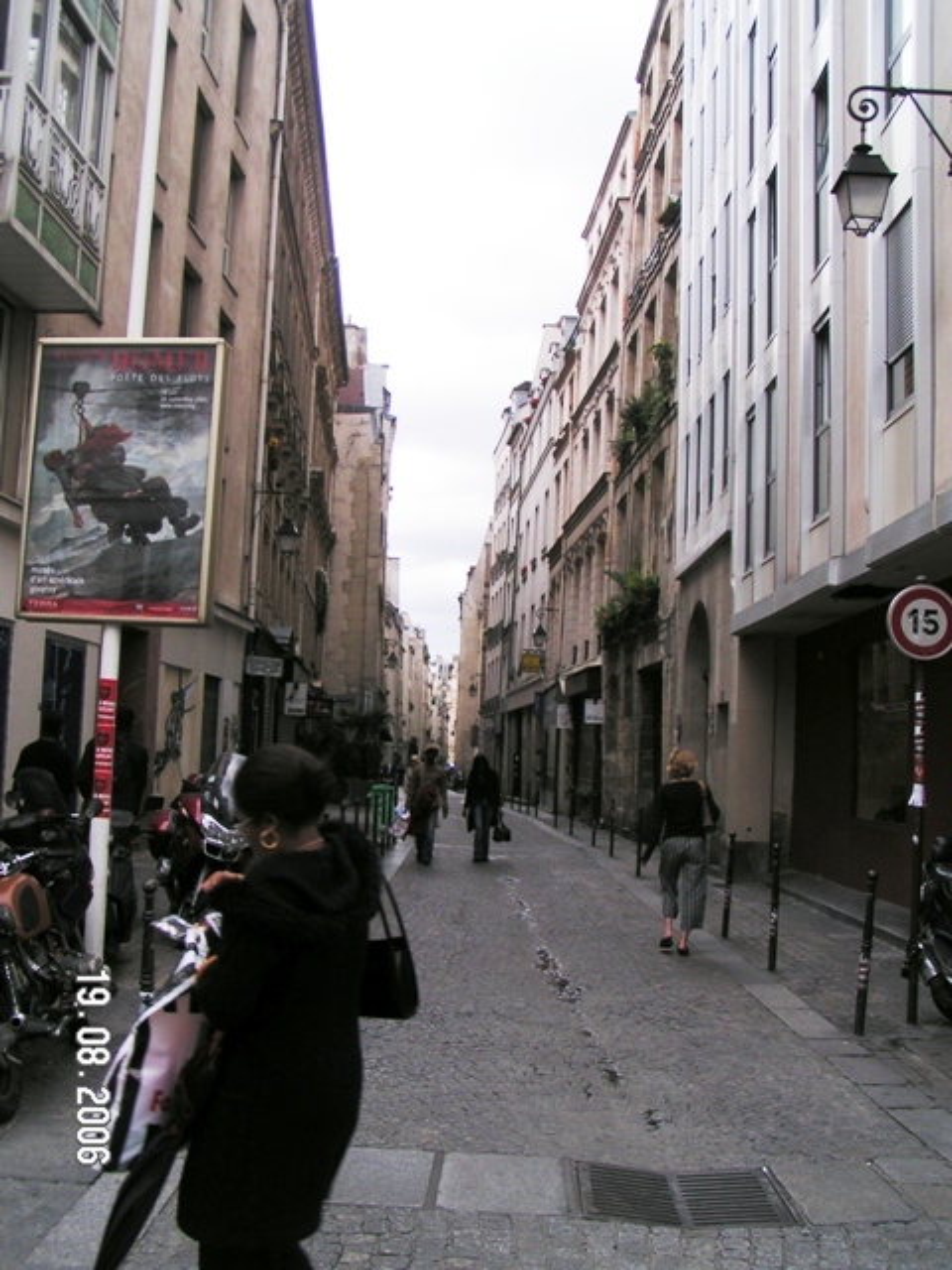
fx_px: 1393
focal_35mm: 38
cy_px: 635
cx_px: 476
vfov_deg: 49.0
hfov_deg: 37.7
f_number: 5.6
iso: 50
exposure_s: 1/160
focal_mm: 5.8
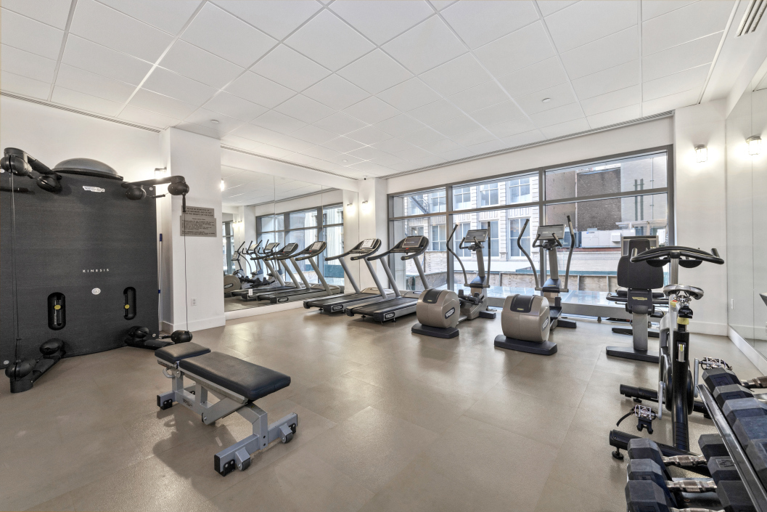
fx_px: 320
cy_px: 256
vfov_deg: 77.3
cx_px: 384
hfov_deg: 100.4
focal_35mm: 15
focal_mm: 15
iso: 200
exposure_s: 1/10
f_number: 8
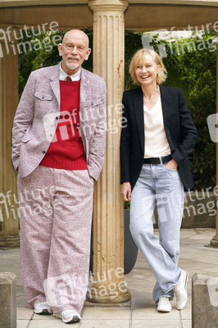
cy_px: 164
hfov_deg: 15.5
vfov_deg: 23.1
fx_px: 801
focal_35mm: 88
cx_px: 109
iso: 100
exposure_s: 1/160
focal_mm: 88
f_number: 5.6
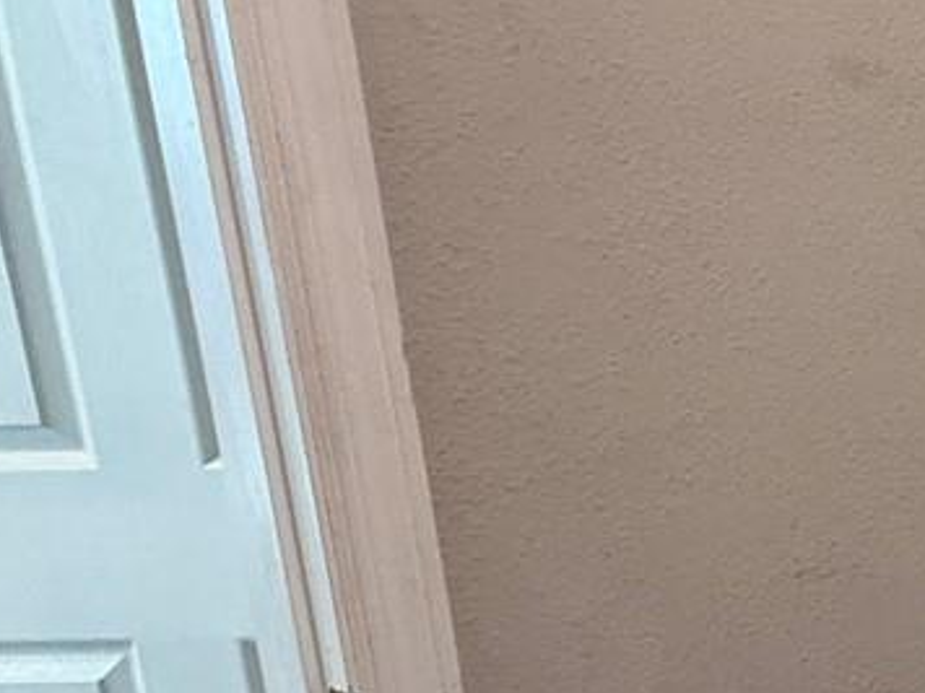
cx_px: 1746
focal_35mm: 63
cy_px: 433
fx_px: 1683
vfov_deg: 23.2
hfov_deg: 20.0
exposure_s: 1/60
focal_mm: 2.22
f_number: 2.2
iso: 250
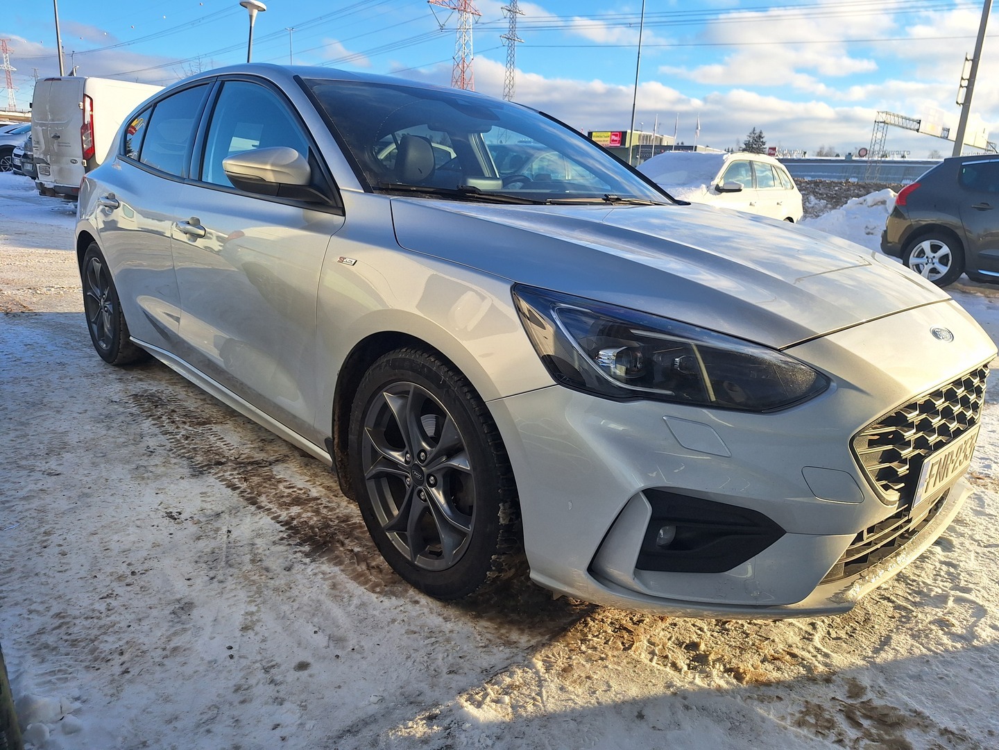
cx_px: 500
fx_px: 664
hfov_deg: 73.9
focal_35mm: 23
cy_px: 375
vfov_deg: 58.9
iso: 40
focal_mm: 5.54
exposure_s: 1/1678
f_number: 1.8
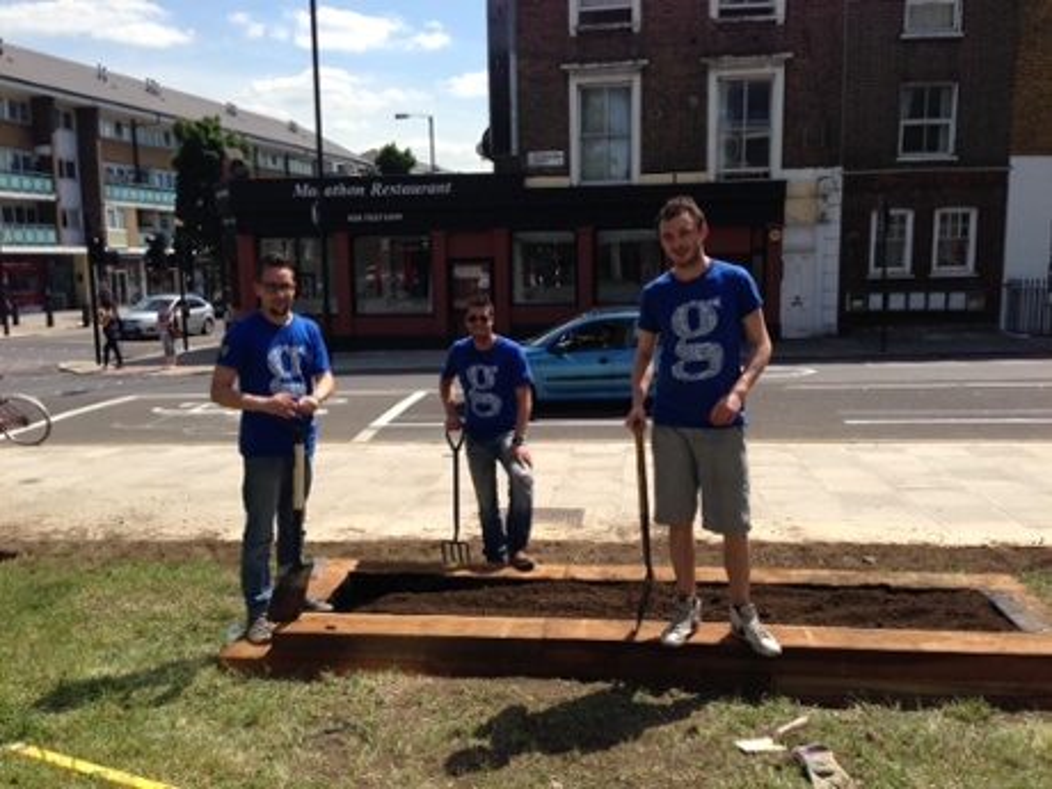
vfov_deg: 42.9
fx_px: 1003
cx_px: 526
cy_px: 394
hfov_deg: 55.4
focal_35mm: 33
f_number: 2.4
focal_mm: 4.12
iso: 50
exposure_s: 1/1506
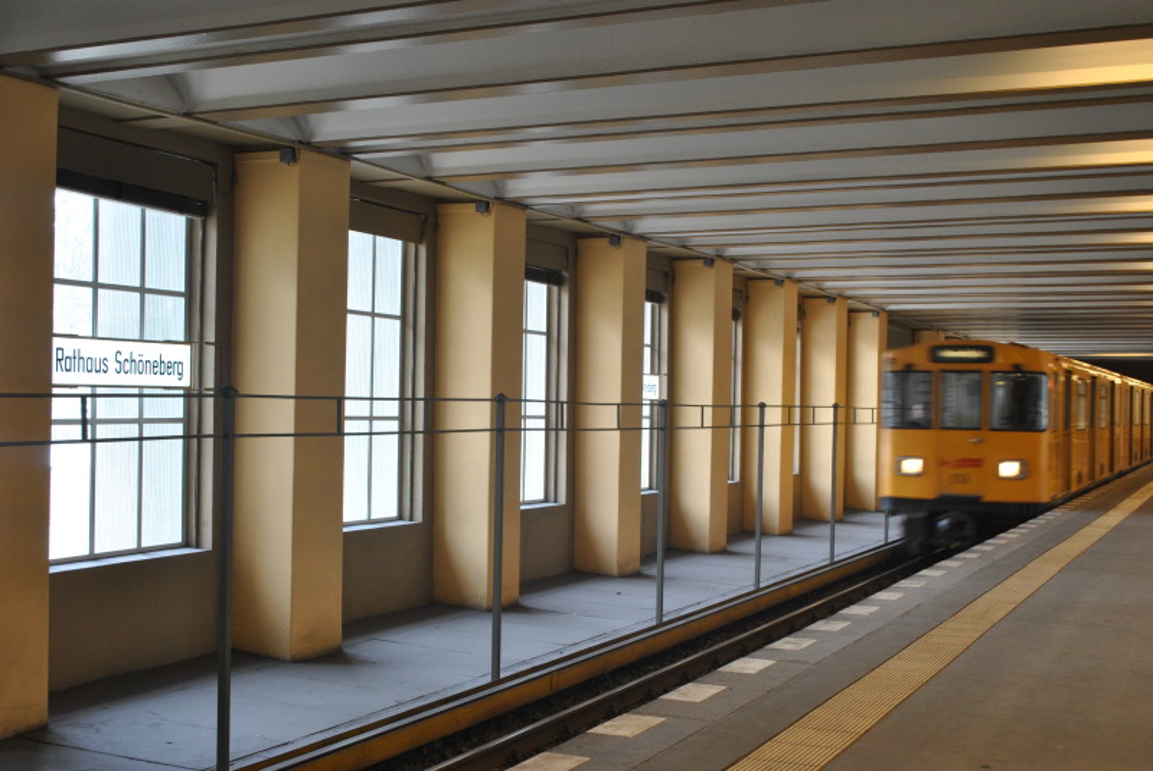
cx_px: 576
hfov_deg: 43.6
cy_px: 386
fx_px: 1443
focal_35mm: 45
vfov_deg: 29.9
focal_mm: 30
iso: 400
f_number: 8
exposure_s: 1/13
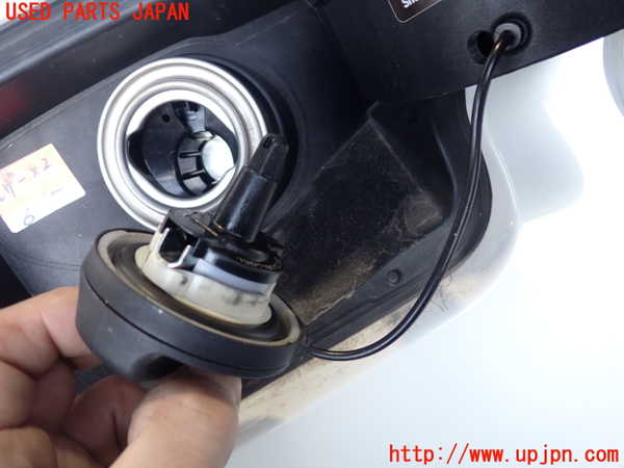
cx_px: 312
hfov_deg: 60.0
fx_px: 541
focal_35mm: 30
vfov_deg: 46.8
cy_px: 234
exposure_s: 1/50
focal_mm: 5.4
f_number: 2.3
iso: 200
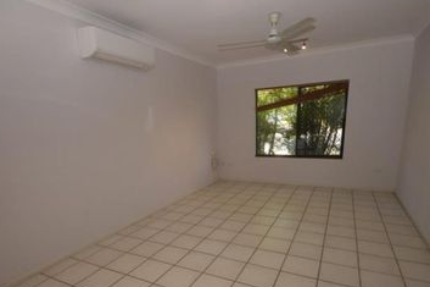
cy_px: 181
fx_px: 239
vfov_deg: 61.0
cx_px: 210
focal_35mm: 20
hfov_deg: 84.0
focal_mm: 10
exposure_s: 1/60
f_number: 4
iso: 100
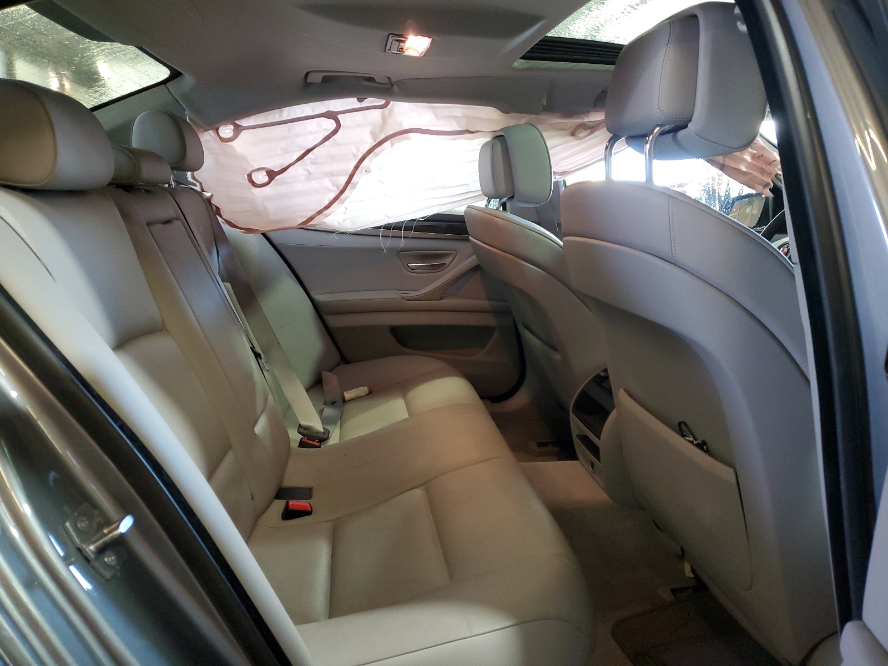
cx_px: 444
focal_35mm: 26
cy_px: 333
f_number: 1.5
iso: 222
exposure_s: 1/60.2
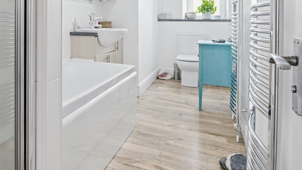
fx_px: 240
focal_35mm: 30
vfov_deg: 36.7
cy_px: 20
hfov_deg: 58.1
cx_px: 50
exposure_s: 1/100
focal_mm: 16
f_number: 8
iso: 3200
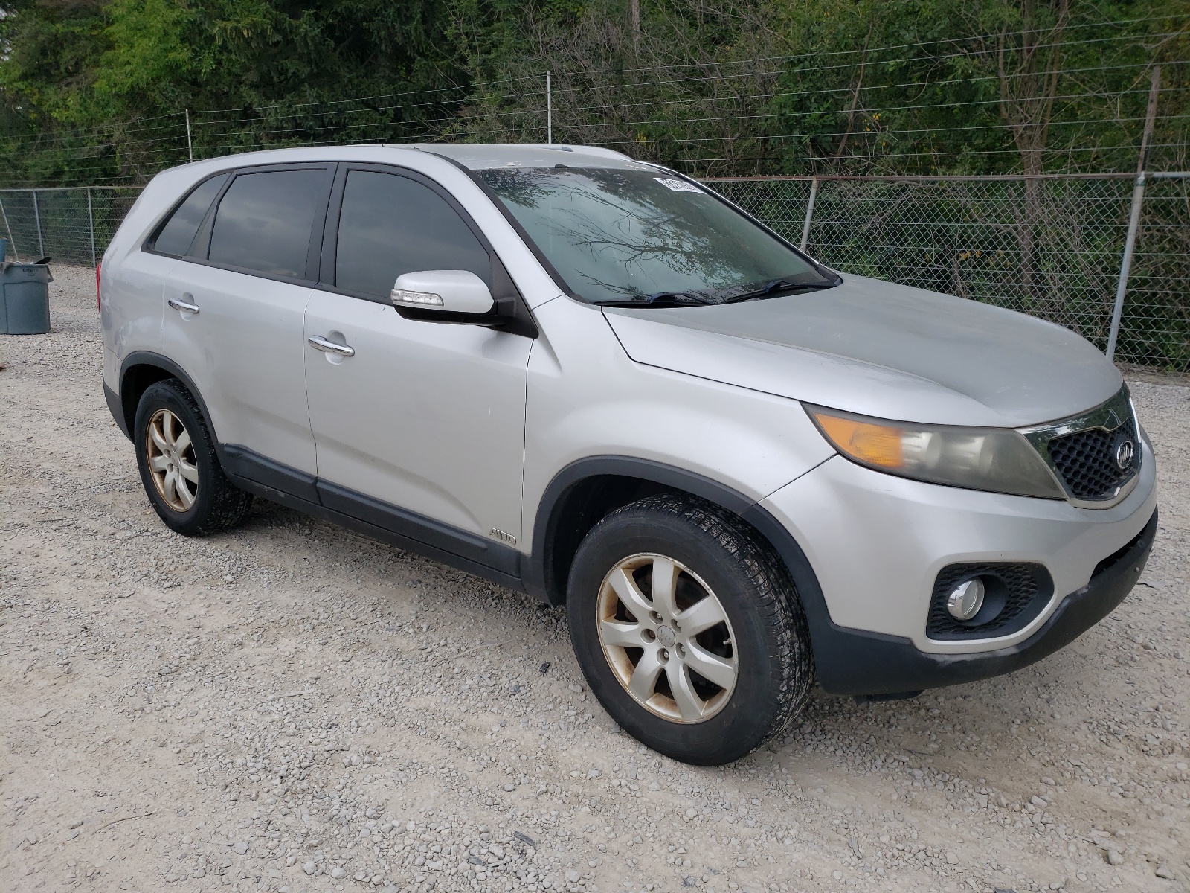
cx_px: 595
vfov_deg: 53.1
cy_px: 446
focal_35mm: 26
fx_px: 894
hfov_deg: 67.3
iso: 50
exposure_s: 1/3333
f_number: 1.5
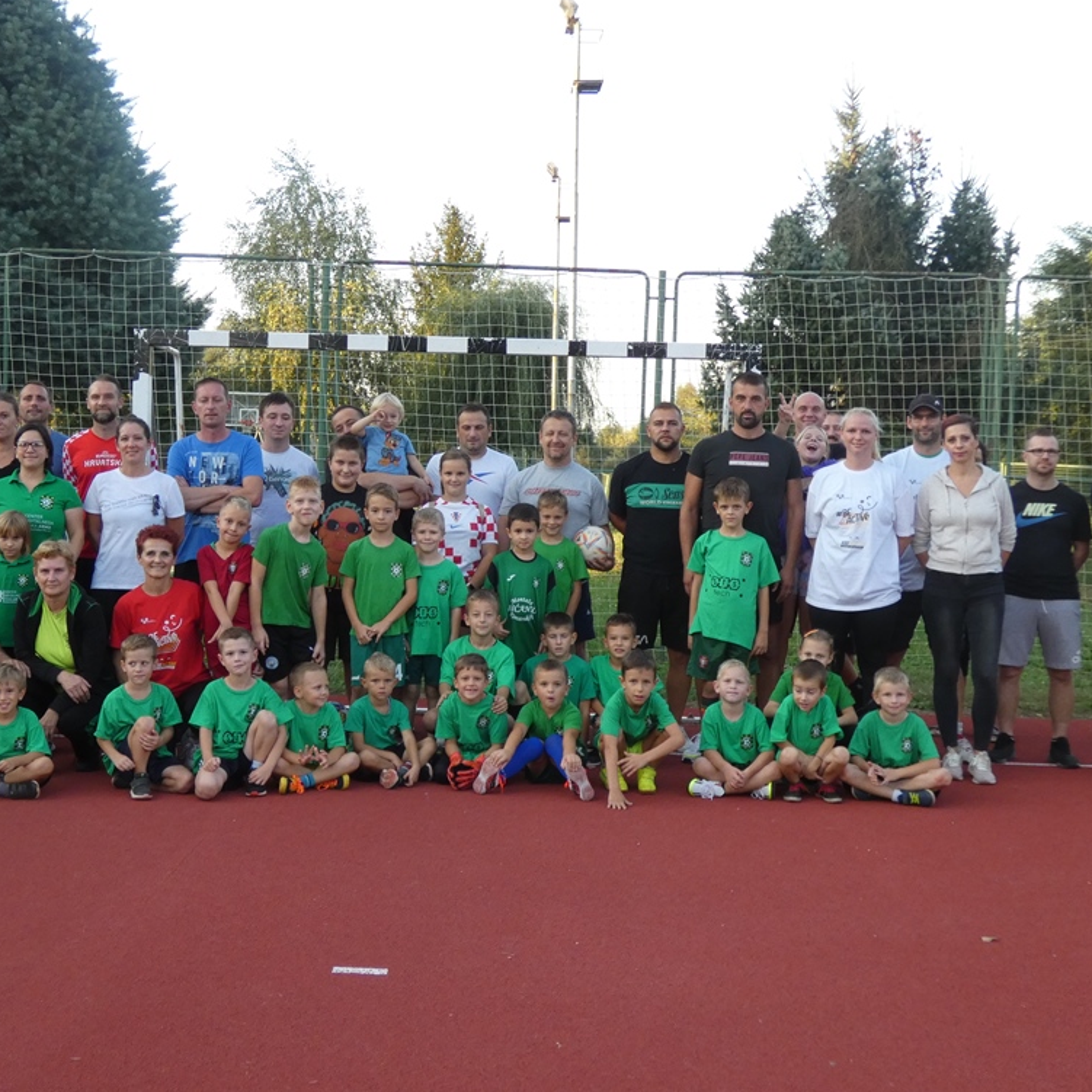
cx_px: 458
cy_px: 545
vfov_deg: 36.1
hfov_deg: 36.0
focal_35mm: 47
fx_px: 1677
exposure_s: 1/250
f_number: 3.6
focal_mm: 7.1
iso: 250
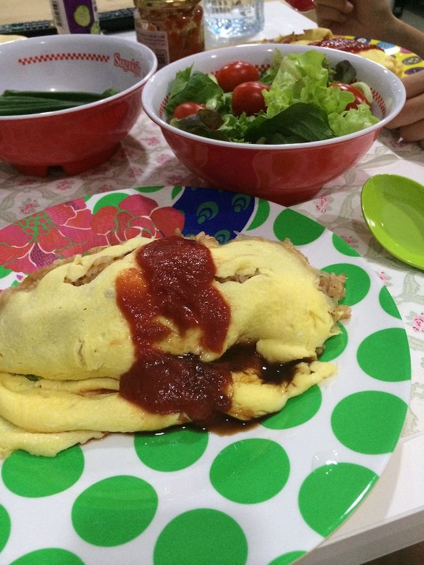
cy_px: 282
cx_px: 212
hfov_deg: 46.8
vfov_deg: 60.0
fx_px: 490
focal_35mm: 30
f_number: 2.2
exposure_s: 1/24
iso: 320
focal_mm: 4.12
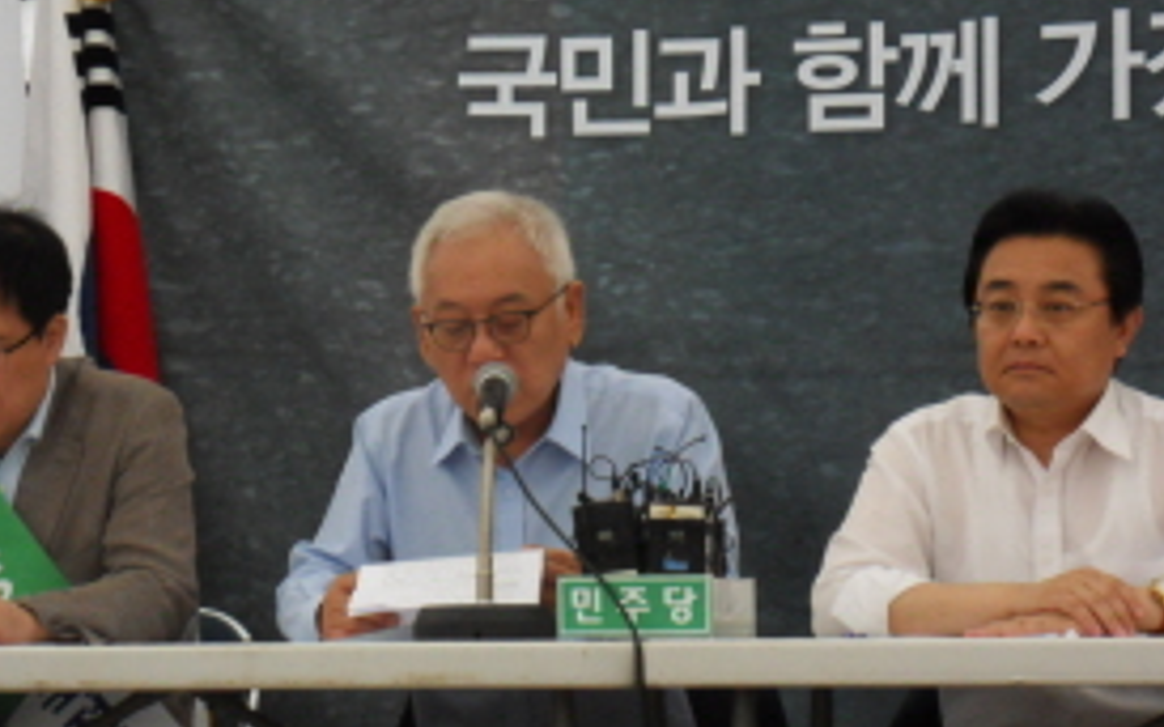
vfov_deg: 8.8
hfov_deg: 14.0
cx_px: 493
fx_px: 4725
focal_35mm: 149
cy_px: 389
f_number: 5.6
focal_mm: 19.3
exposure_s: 1/60
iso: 400
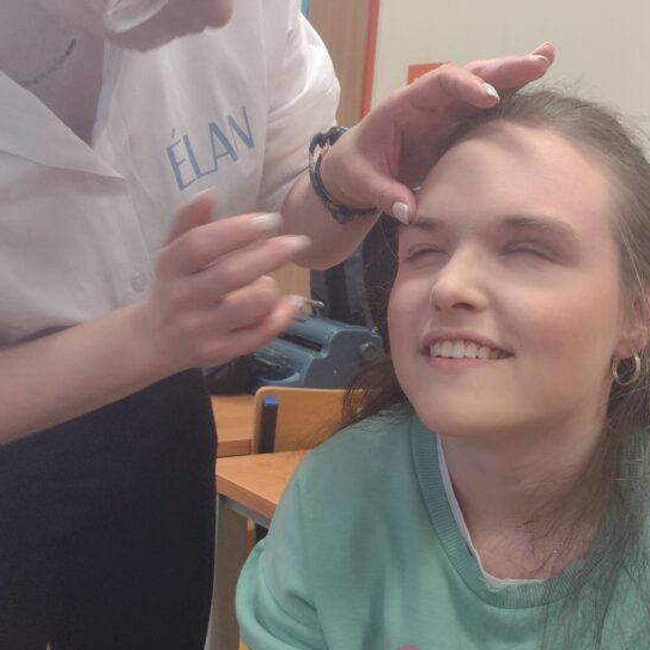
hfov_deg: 37.2
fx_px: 956
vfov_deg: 37.0
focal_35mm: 45
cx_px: 429
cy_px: 452
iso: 211
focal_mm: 4.71
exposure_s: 1/50
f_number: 1.7
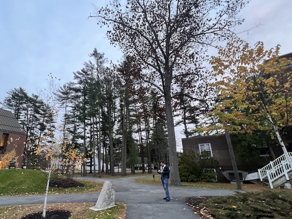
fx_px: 135
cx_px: 115
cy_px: 126
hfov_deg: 93.1
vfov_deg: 77.6
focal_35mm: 16
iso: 250
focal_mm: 1.57
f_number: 1.8
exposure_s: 1/79
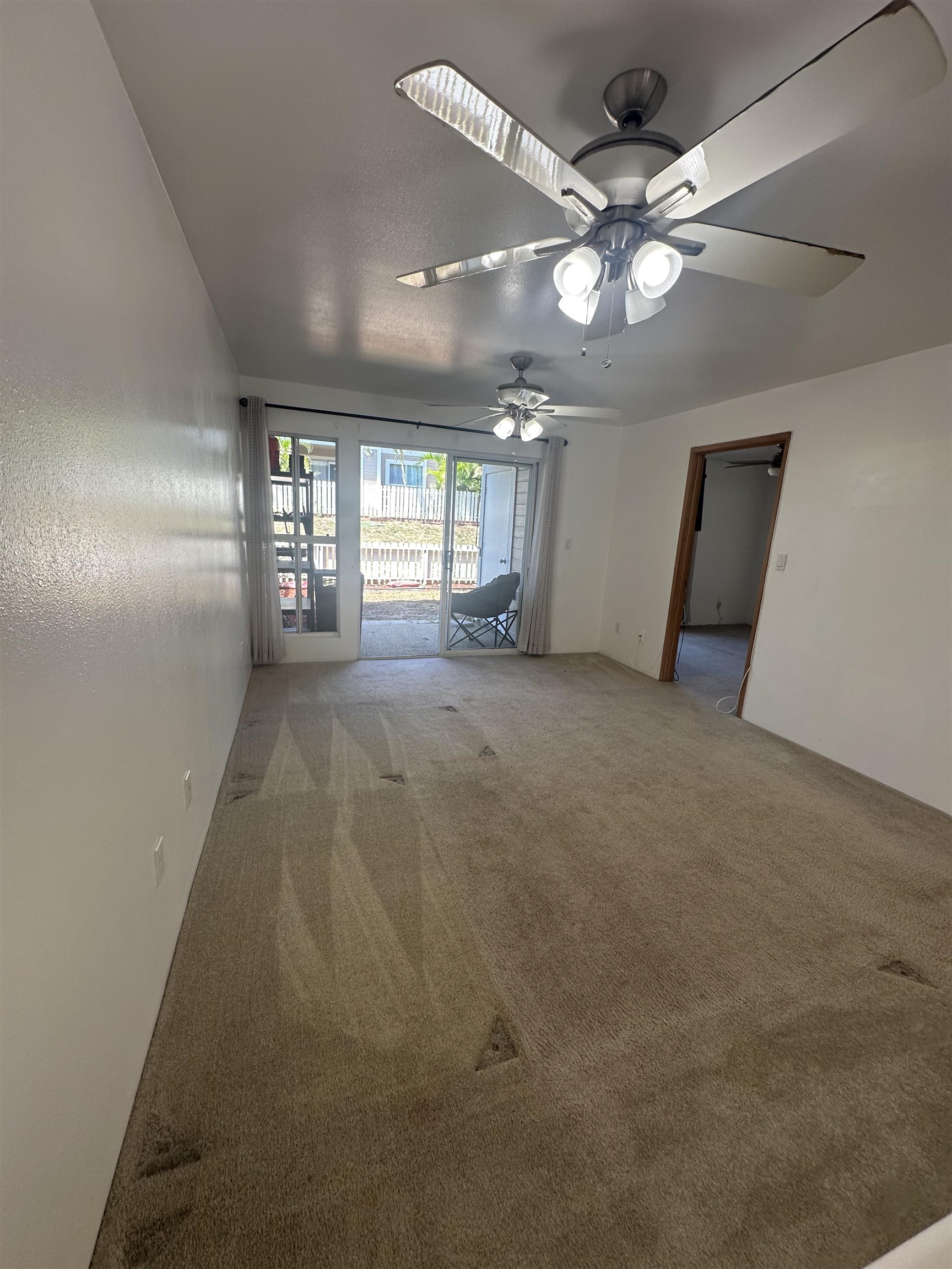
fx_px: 513
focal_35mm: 14
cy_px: 634
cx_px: 476
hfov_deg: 85.7
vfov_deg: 102.1
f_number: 2.2
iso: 64
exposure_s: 1/120
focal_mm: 2.22
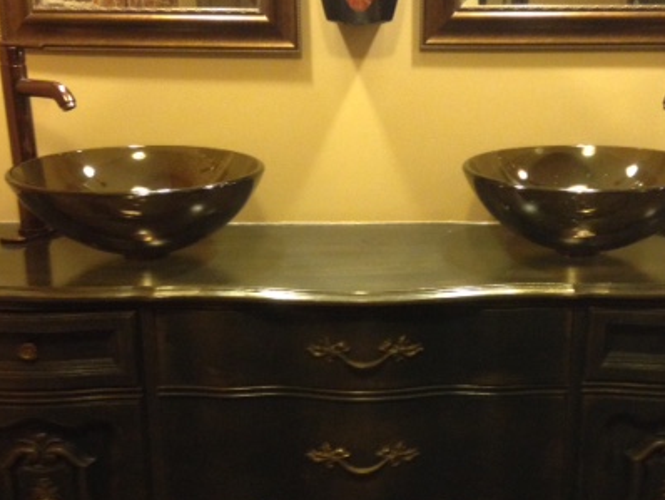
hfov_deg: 36.1
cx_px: 384
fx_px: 1019
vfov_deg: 27.4
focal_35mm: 53
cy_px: 333
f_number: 2.4
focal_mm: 4.12
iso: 320
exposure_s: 1/20
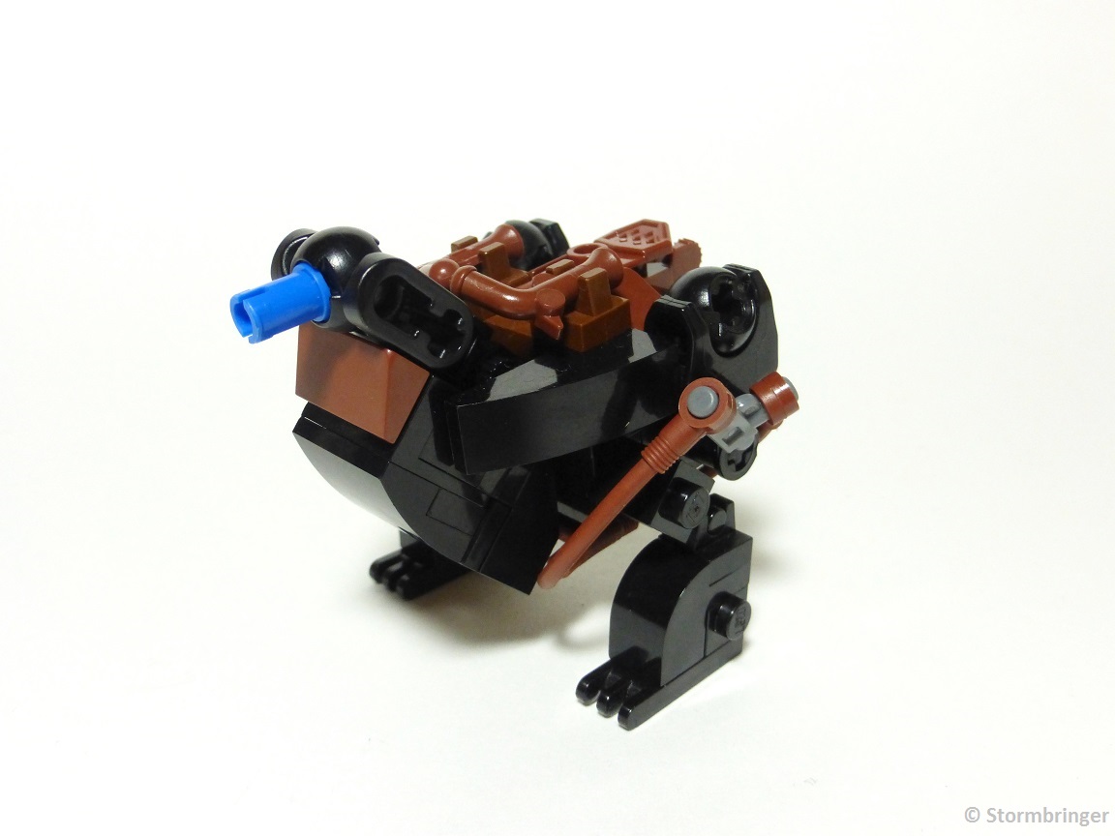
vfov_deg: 41.8
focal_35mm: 34
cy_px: 418
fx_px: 1095
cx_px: 558
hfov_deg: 54.0
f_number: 4.5
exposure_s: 1/60
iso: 400
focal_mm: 6.1
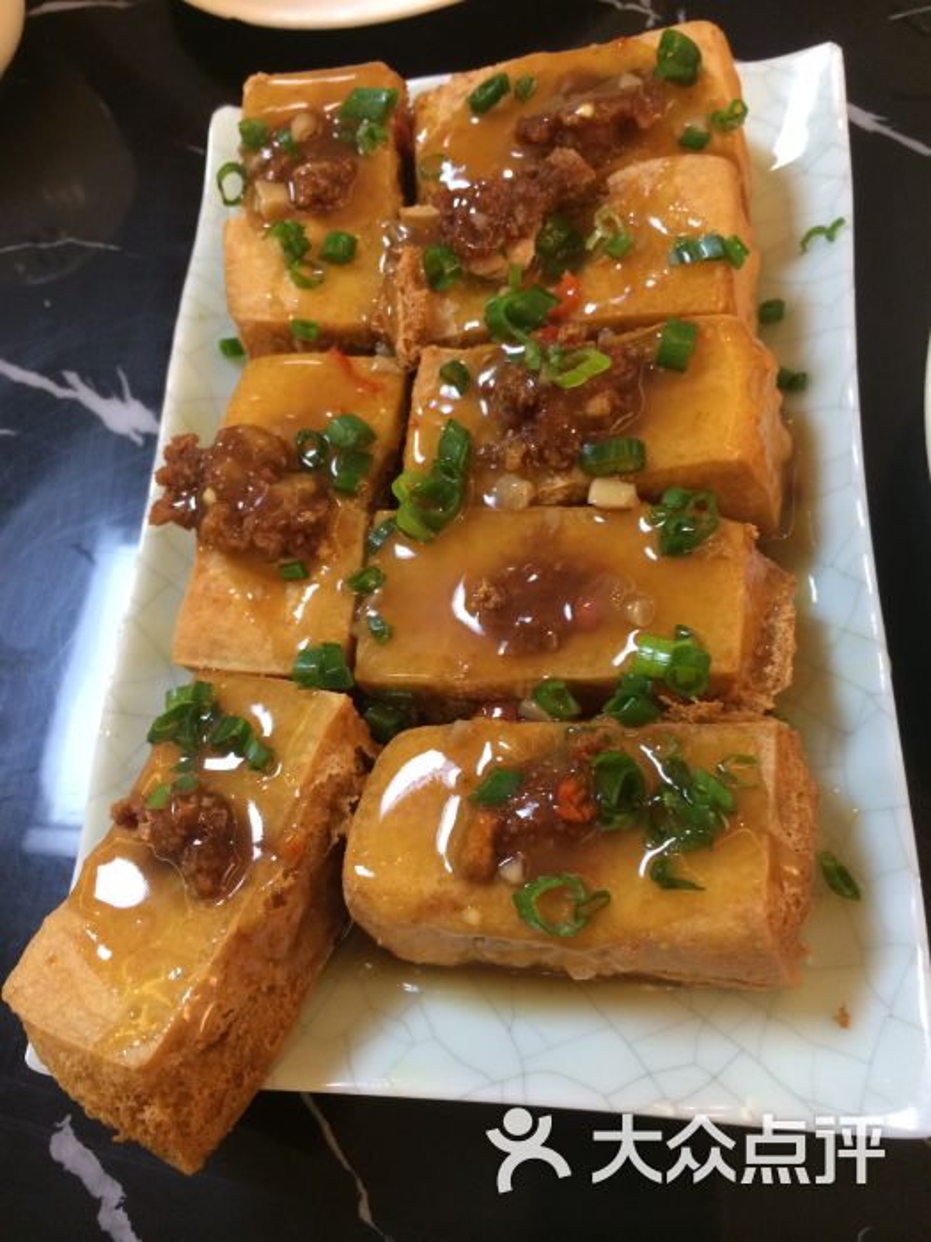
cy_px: 621
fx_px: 1076
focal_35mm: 30
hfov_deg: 46.8
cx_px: 466
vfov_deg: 60.0
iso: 200
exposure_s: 1/30
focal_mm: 4.12
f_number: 2.2
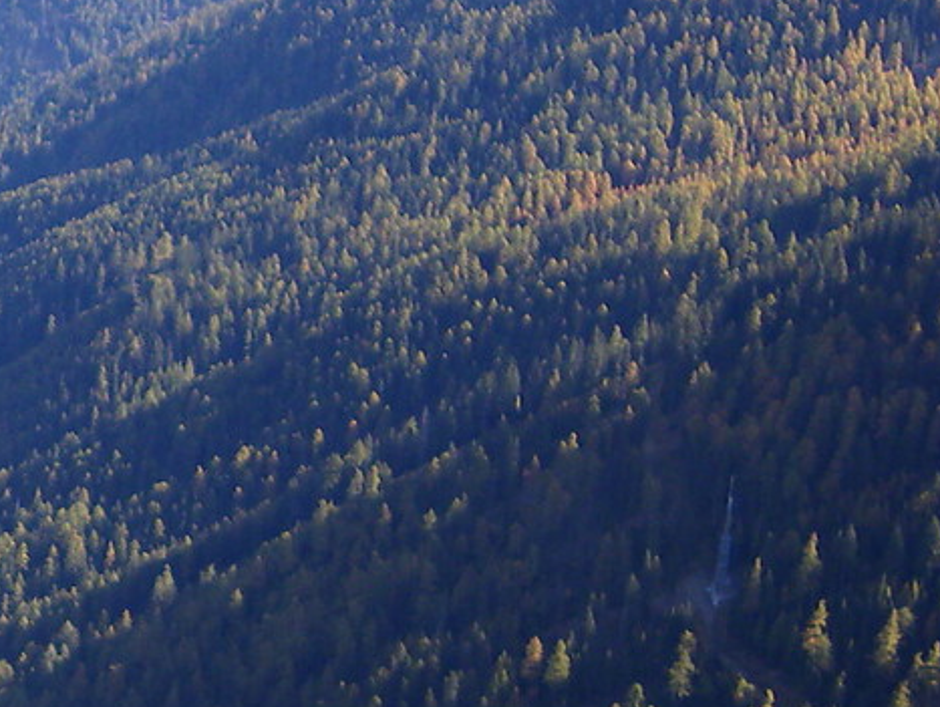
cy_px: 669
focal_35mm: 115
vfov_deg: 12.8
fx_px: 3125
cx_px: -690
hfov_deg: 15.1
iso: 64
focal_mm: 4.9
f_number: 2.6
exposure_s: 1/320
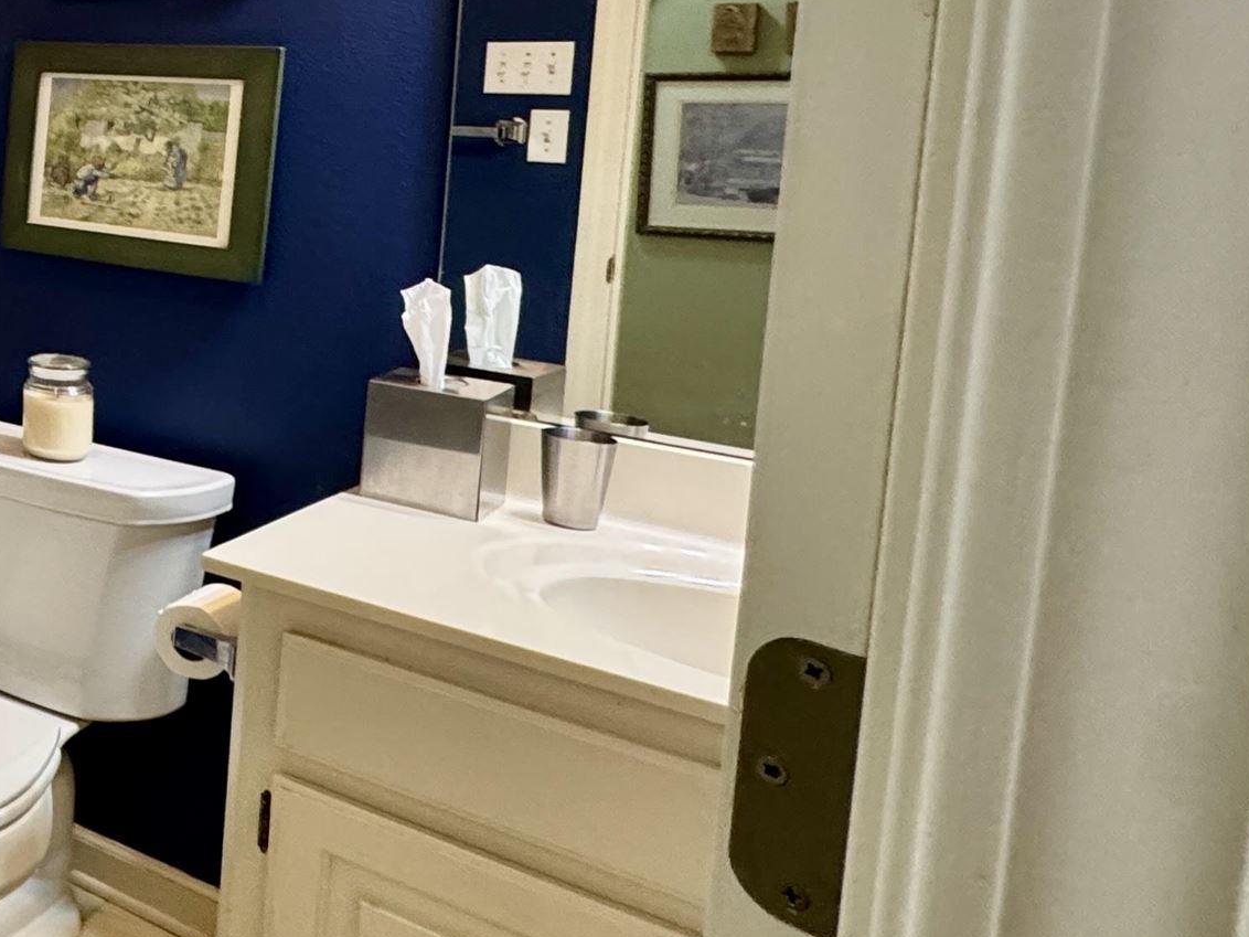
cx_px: -431
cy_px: 190
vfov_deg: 36.5
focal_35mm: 38
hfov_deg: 33.3
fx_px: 1371
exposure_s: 1/60
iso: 320
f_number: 2.2
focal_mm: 2.22
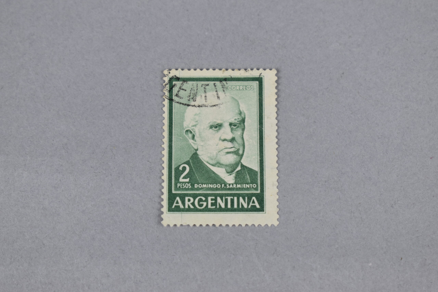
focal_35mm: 82
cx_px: 219
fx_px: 1004
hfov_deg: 24.6
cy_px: 146
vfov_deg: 16.6
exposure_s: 1/125
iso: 400
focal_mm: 55
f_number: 6.3
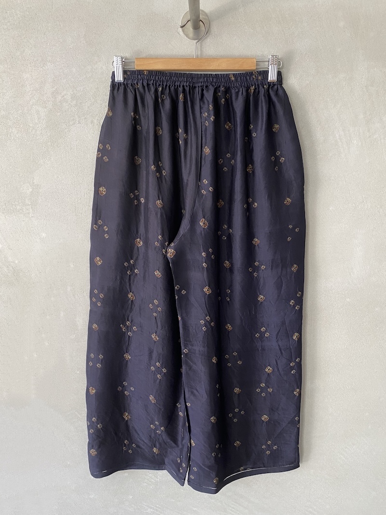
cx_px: 193
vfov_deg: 67.3
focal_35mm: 26
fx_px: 387
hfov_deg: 53.1
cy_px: 258
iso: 160
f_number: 1.8
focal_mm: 4.25
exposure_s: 1/50
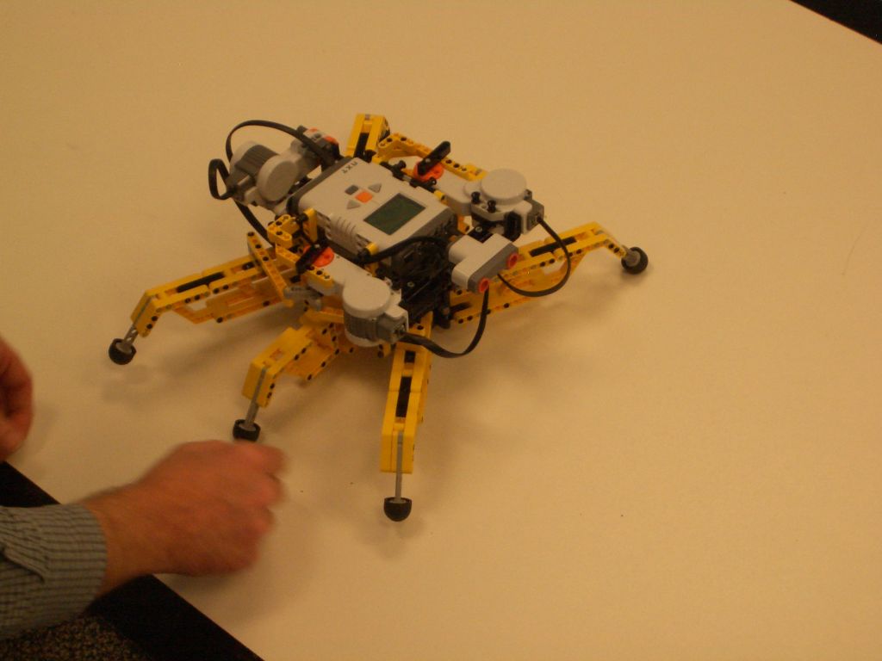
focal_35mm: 88
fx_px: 2242
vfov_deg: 16.8
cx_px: 441
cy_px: 330
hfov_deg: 22.3
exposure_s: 1/80
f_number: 4.4
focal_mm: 14.6
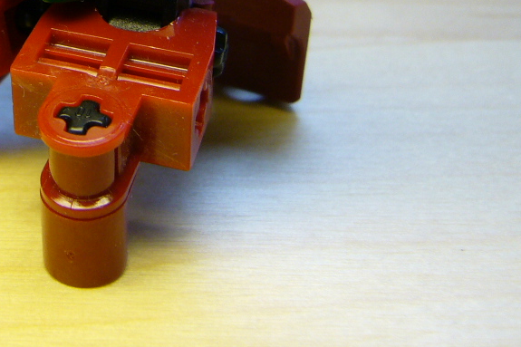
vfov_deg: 16.1
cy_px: -85
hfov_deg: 24.4
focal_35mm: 81
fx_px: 1172
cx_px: 59
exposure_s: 1/160
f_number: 2.8
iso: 100
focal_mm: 5.8
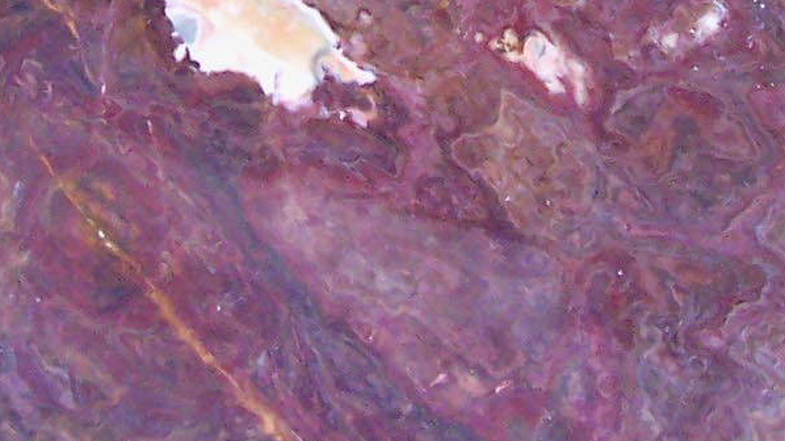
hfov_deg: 15.7
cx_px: 322
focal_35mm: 137
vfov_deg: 8.4
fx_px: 2851
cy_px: -419
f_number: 2.8
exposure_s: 1/15
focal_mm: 5.6
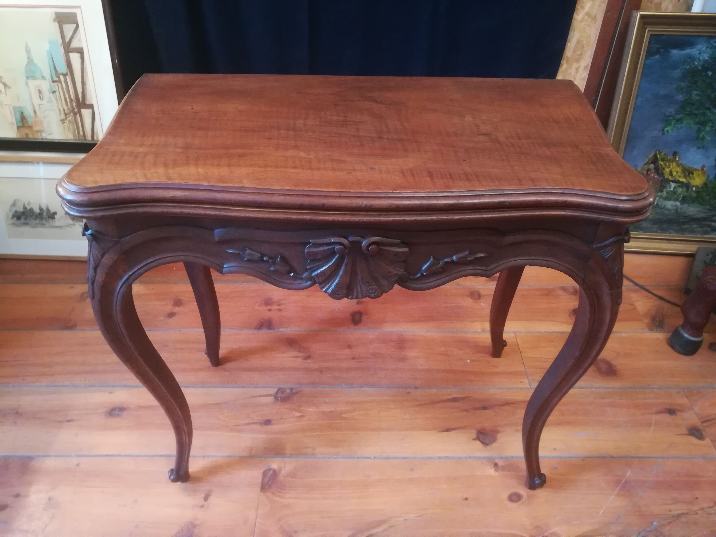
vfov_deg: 53.1
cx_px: 358
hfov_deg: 67.3
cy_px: 268
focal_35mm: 26
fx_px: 538
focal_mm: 3.83
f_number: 2.2
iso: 640
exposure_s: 1/20
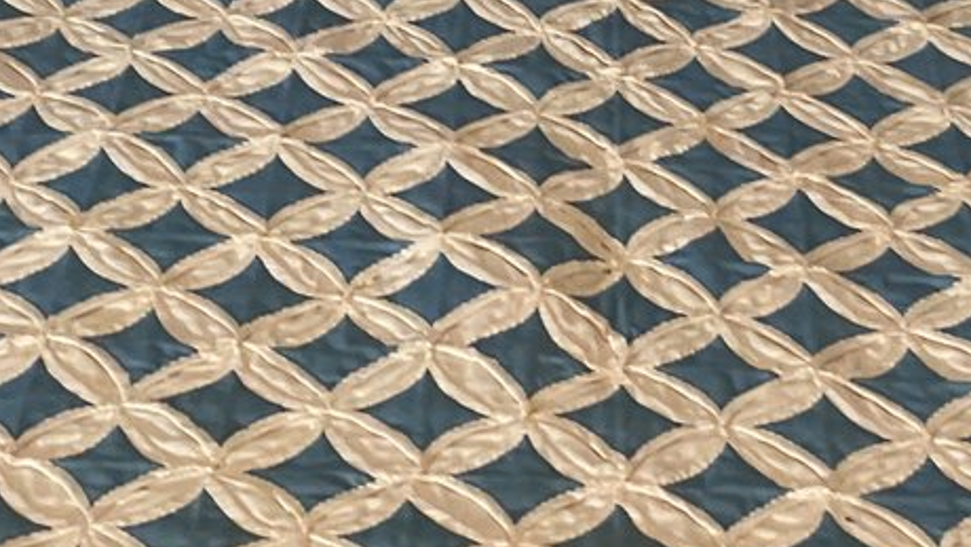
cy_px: 248
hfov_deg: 20.5
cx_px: 531
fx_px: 2678
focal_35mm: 104
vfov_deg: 11.7
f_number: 1.8
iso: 125
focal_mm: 3
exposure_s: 1/50
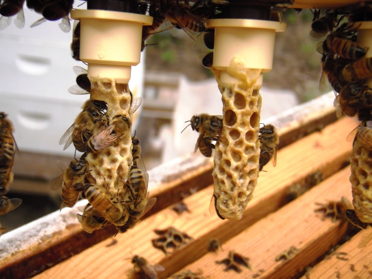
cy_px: 140
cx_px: 186
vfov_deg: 28.0
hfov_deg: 36.8
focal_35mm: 52
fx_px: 559
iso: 125
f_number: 4
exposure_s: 1/250
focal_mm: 9.1
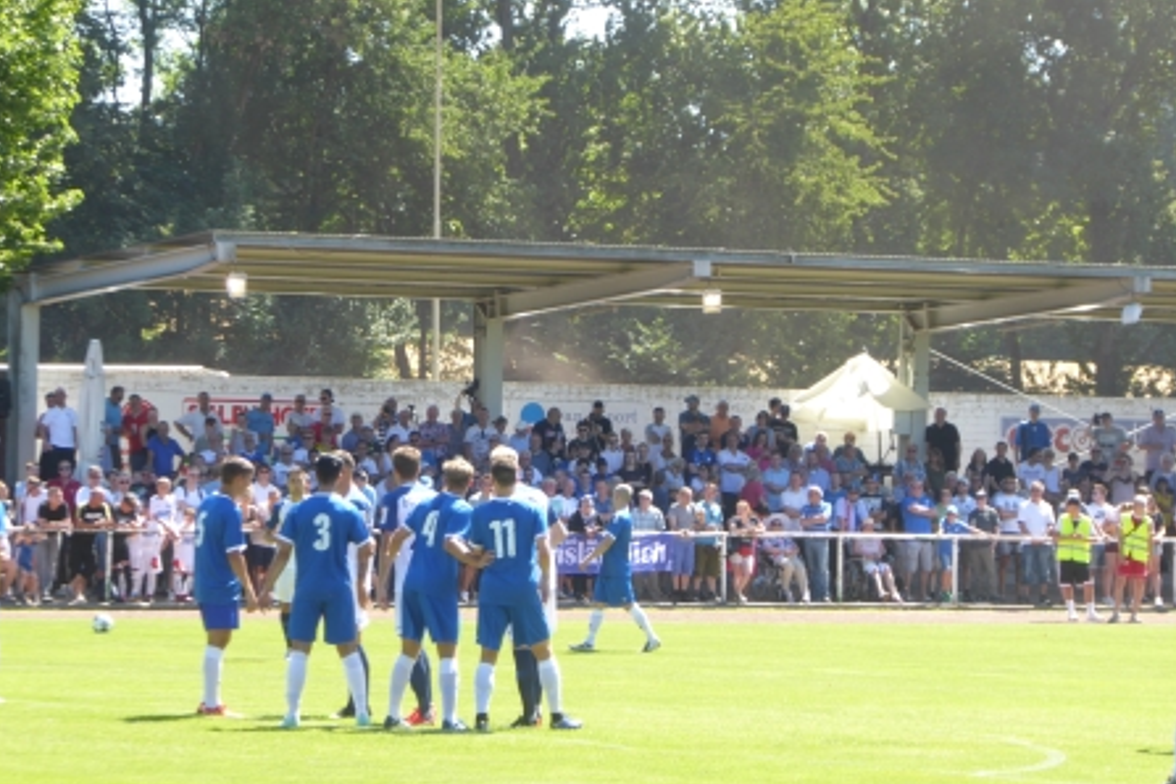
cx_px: 587
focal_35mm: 224
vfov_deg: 6.1
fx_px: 7317
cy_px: 416
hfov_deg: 9.2
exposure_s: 1/80
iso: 80
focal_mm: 38.4
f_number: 5.6
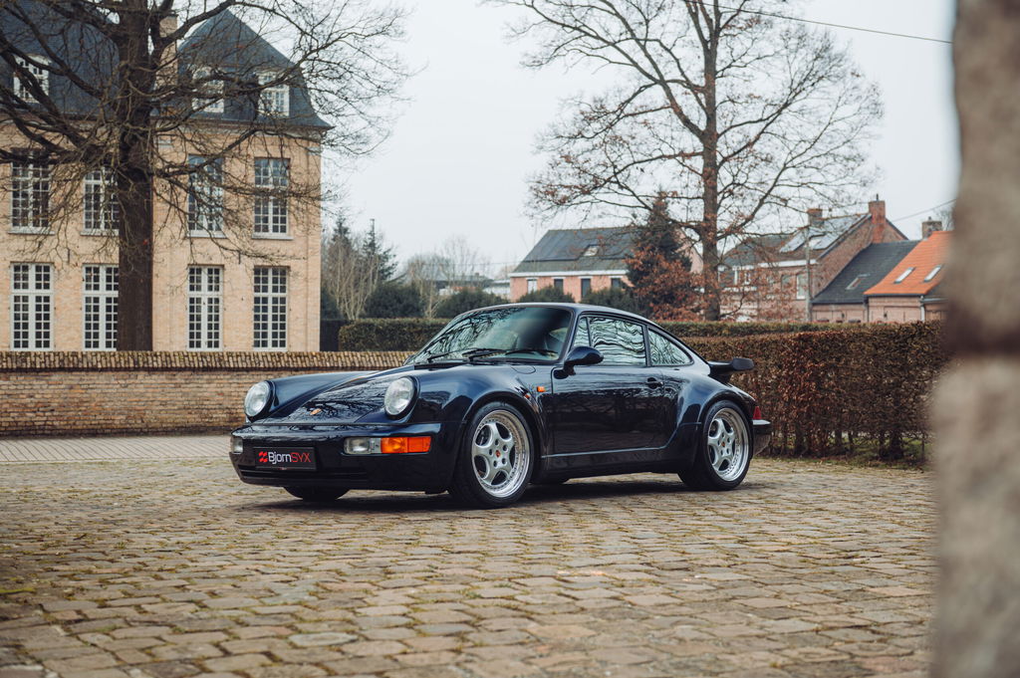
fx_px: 1415
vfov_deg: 26.9
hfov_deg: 39.6
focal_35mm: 50
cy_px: 339
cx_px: 510
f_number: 3.5
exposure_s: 1/125
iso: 400
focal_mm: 50
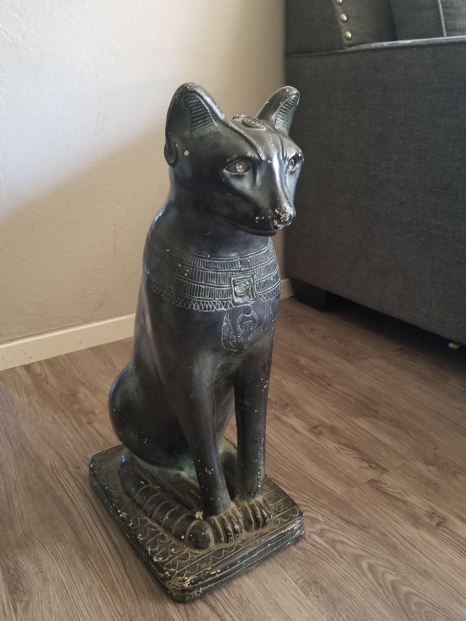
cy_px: 310
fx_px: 467
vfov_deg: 67.3
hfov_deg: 53.1
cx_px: 233
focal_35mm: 26
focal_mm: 4.3
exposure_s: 1/10
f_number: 1.7
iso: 320
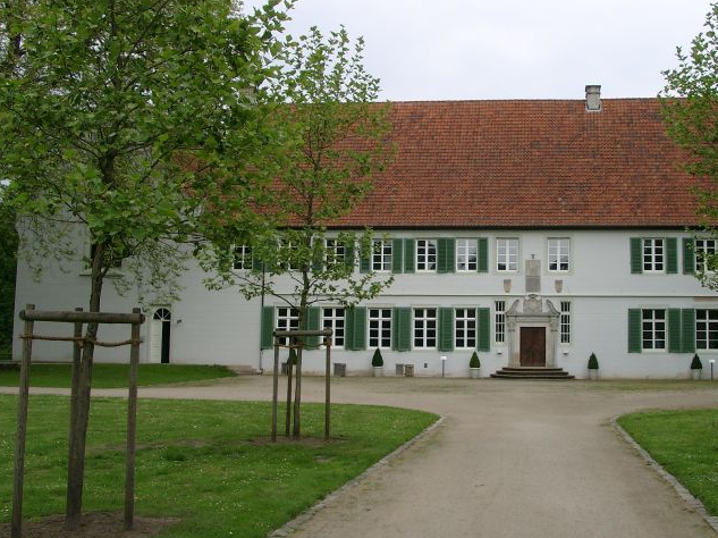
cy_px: 227
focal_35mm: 43
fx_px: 891
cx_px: 440
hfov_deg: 43.6
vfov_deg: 33.5
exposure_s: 1/362
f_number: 4
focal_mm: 7.13
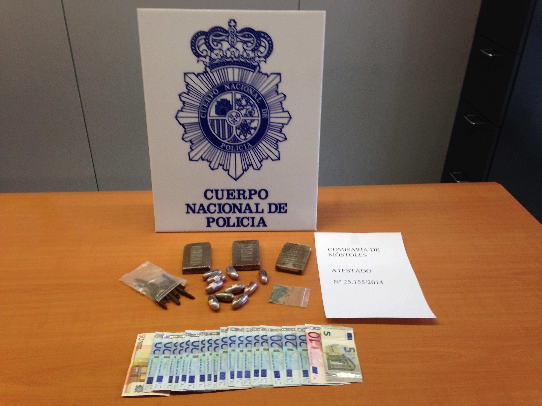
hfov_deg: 55.4
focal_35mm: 33
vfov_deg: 42.9
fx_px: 517
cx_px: 271
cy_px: 203
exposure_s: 1/24
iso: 50
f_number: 2.4
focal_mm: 4.12
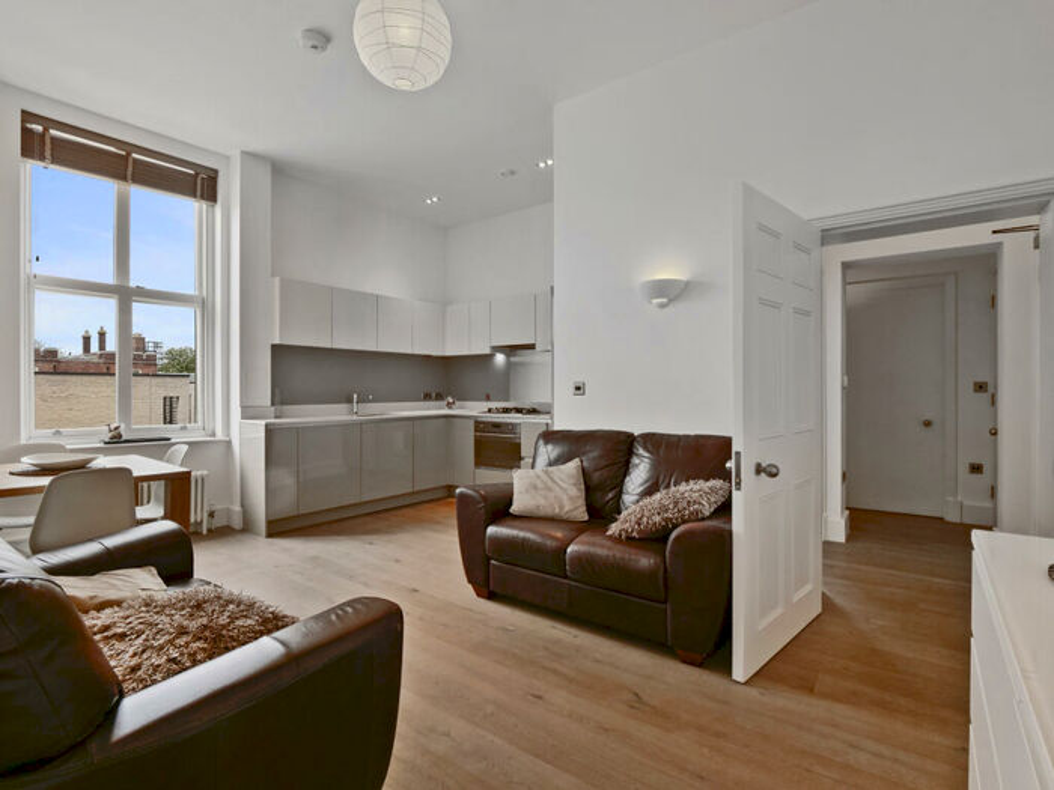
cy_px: 395
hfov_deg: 94.5
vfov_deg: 78.1
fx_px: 487
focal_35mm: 16
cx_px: 527
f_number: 7.1
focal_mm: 8
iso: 400
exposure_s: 1/30
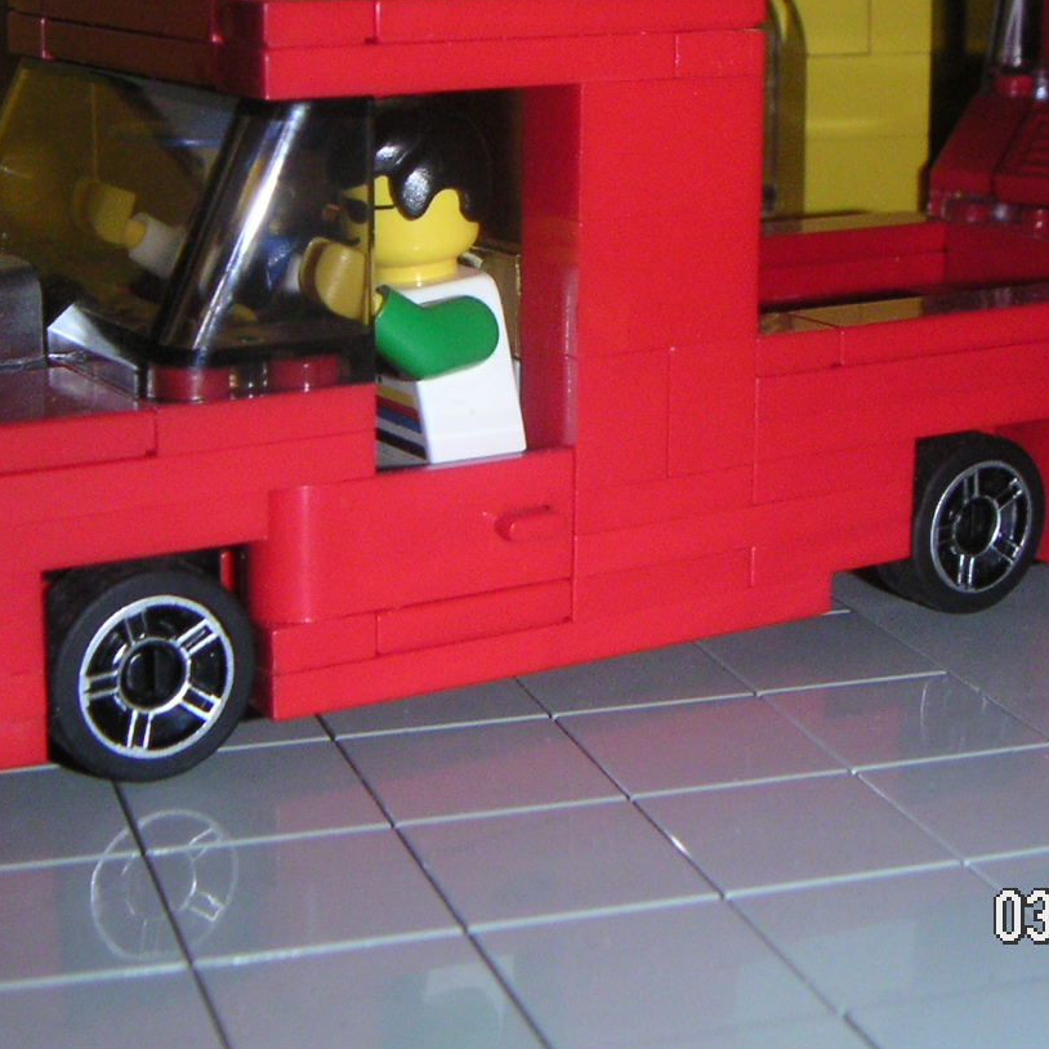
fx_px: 2263
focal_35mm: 66
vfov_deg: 25.9
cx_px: 445
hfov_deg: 26.1
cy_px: 294
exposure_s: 1/45
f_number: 6.7
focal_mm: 6
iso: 160
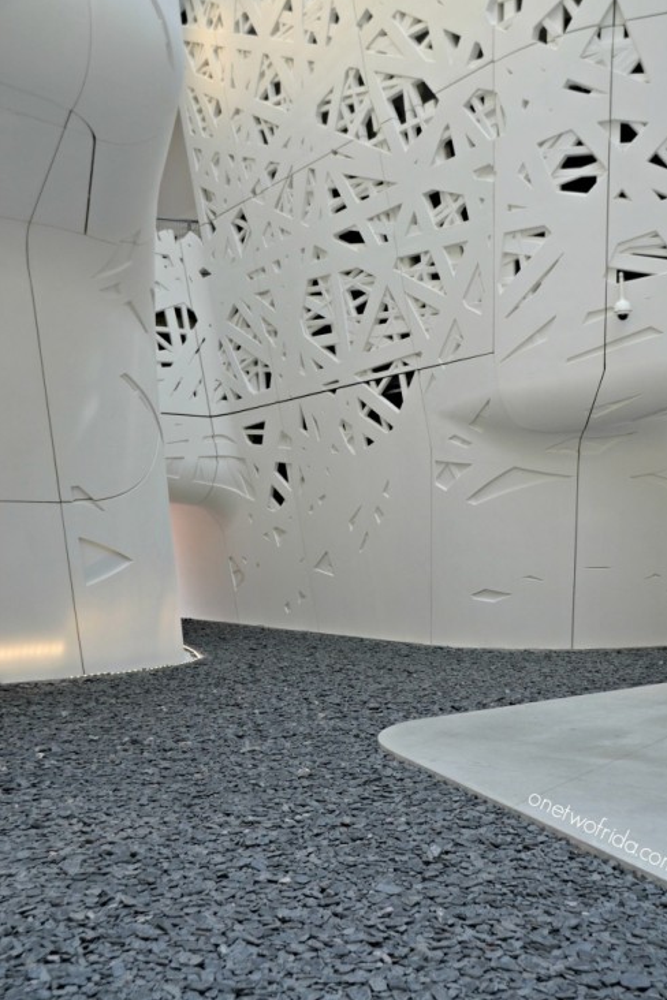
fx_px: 987
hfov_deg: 37.3
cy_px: 490
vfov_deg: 53.8
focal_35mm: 36
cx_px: 340
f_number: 5.6
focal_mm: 23
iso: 250
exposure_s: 1/125
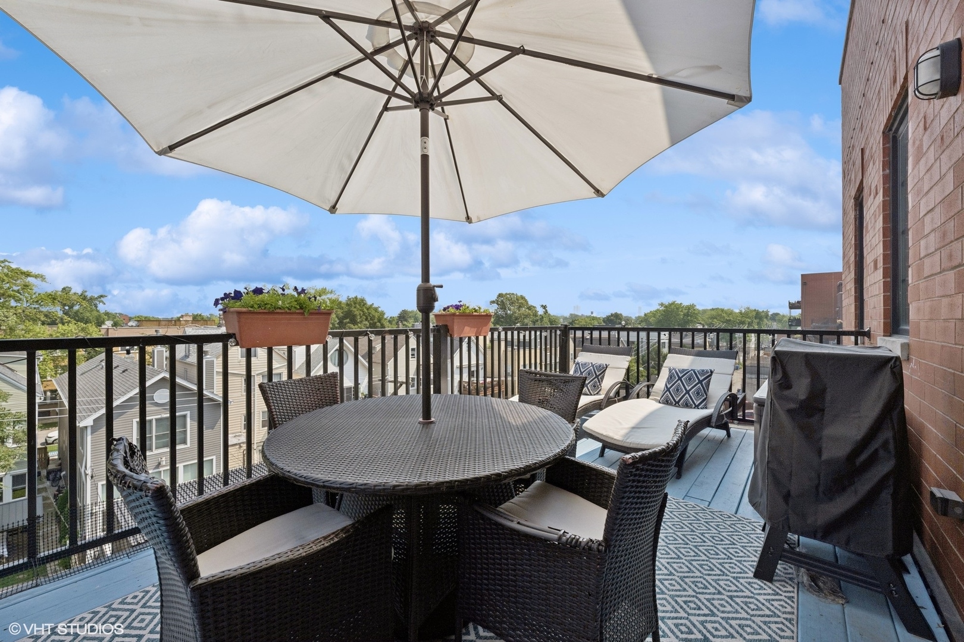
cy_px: 321
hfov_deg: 104.3
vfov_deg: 81.2
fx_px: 375
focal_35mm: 14
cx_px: 482
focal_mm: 14
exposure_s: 1/2000
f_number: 8
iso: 320
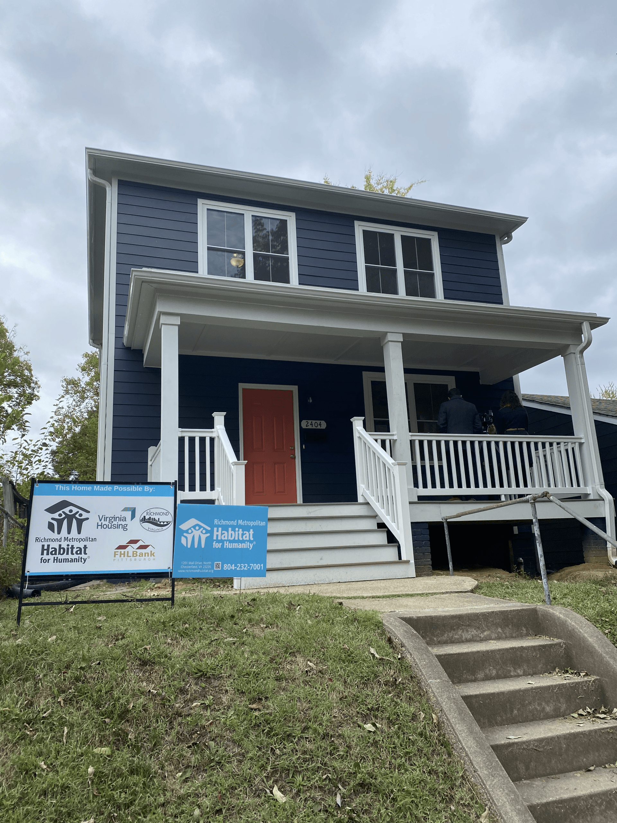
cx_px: 308
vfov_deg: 67.3
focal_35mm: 26
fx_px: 618
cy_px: 412
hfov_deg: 53.1
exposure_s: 1/1898
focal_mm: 4.25
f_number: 1.8
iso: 32
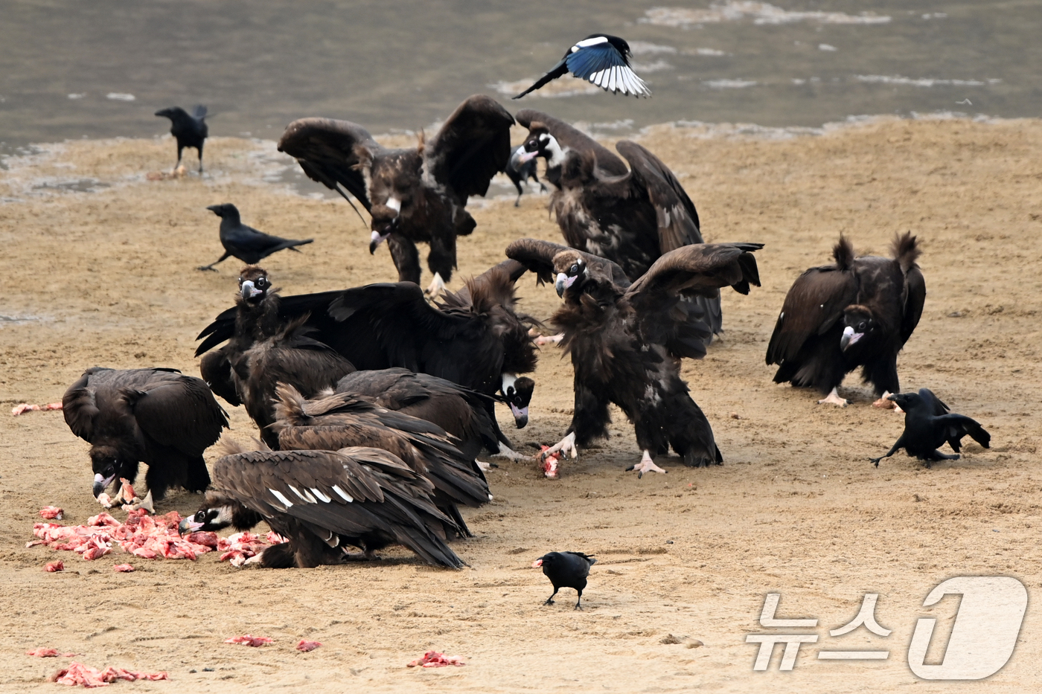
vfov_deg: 2.0
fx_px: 19679
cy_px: 347
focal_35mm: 680
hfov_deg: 3.0
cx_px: 521
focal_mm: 680
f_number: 6.3
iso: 640
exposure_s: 1/1000
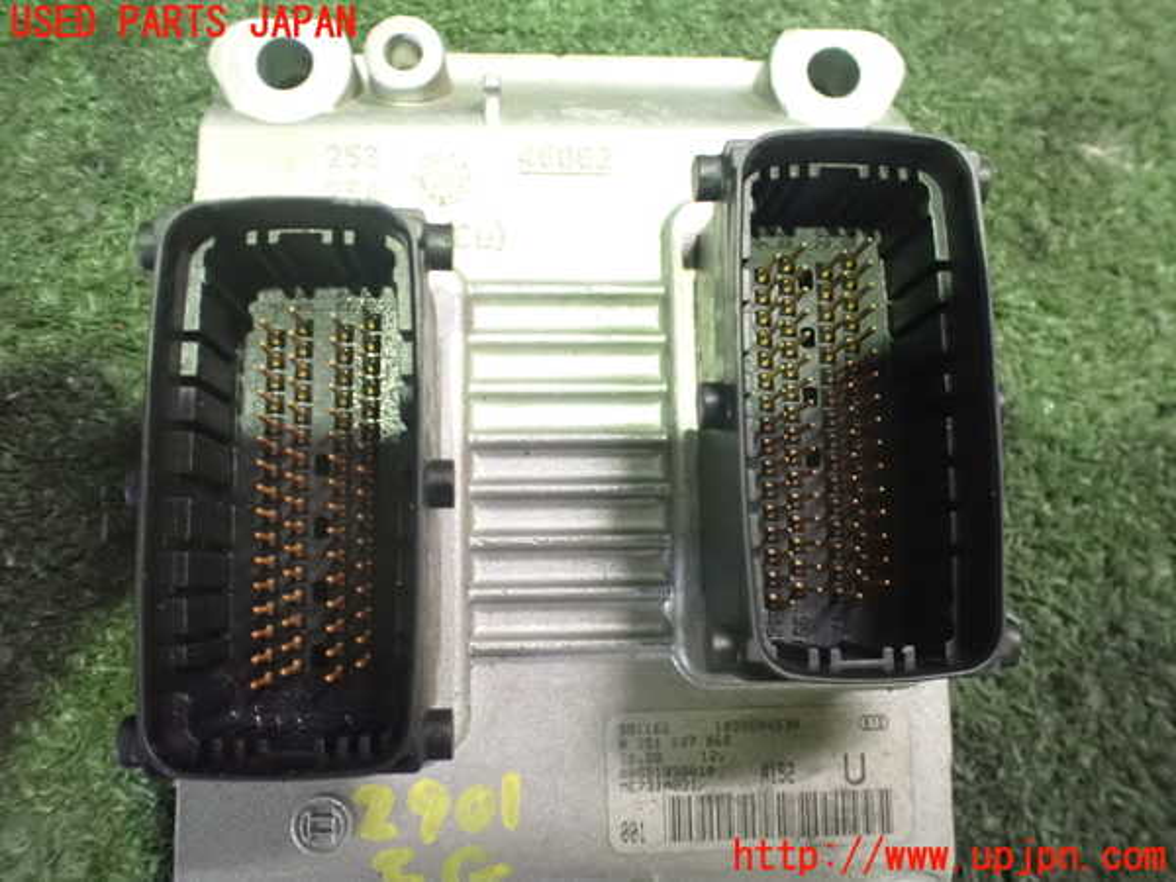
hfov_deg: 60.0
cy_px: 441
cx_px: 588
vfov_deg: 46.8
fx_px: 1019
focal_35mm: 30
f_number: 2.3
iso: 1600
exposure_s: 1/30
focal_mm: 5.4
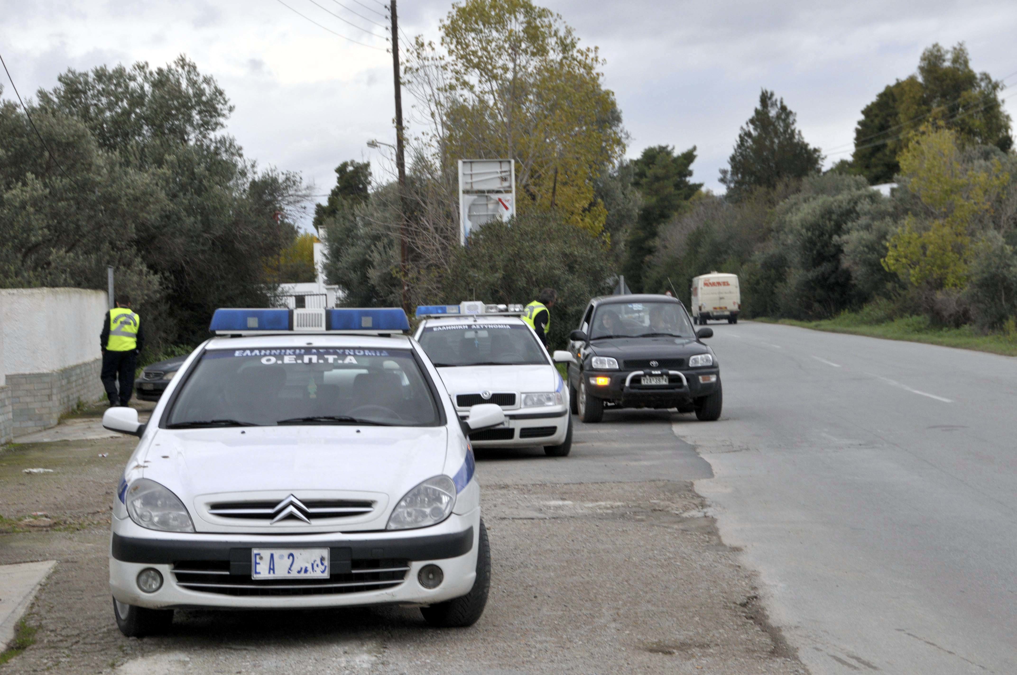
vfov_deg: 17.4
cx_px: 508
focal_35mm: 78
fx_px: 2201
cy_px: 338
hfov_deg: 26.0
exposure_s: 1/250
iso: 400
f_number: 9
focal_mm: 52
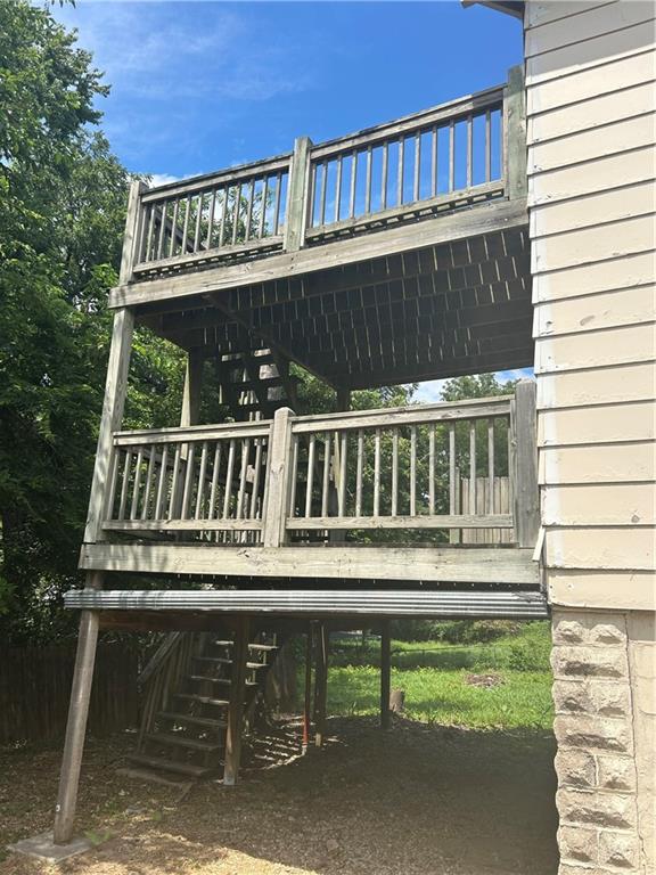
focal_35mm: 26
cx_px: 328
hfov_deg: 53.1
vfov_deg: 67.3
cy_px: 438
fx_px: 657
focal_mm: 5.7
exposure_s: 1/2632
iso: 50
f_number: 1.5
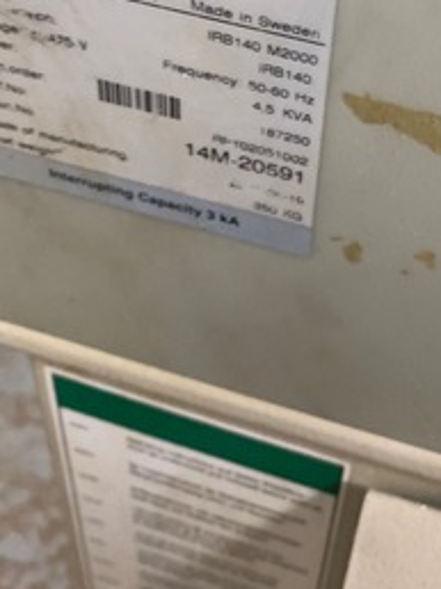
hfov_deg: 27.3
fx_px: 902
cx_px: 297
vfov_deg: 33.7
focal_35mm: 53
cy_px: 29
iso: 250
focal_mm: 4.25
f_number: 1.8
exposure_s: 1/40
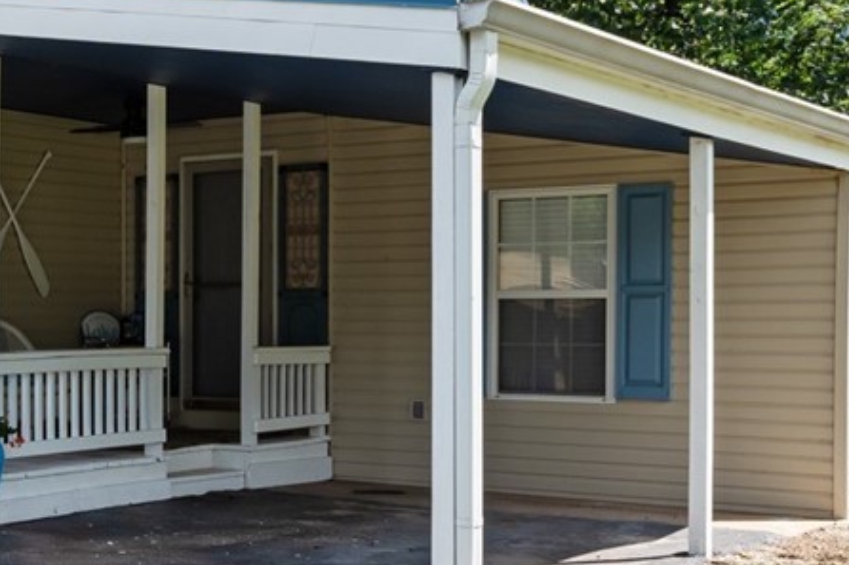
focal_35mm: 73
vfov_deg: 18.6
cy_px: 334
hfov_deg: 25.3
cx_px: -135
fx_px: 1721
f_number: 8
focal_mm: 16
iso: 250
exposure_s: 1/250
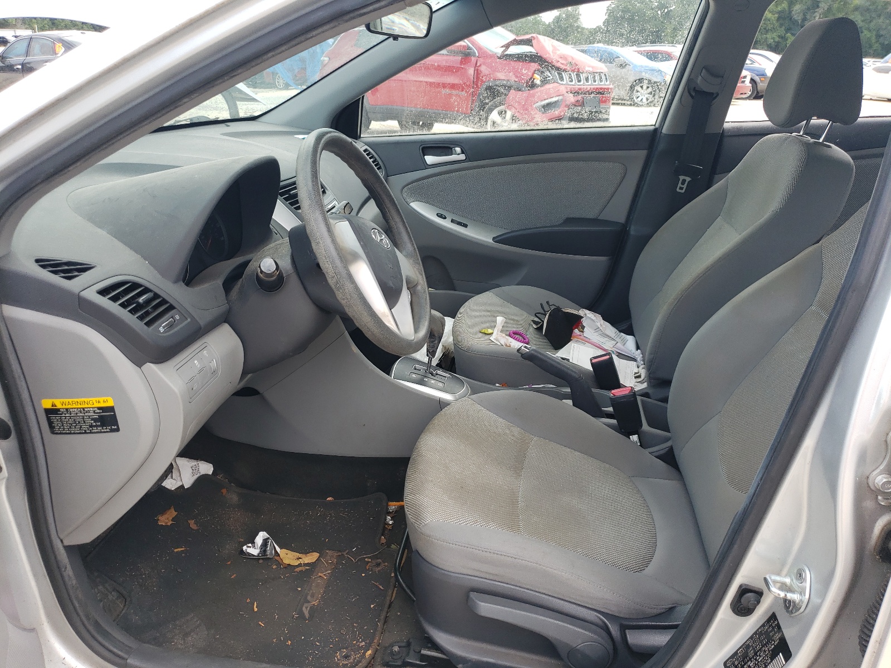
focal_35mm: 26
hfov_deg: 67.3
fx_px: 669
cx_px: 446
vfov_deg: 53.1
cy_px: 334
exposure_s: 1/370
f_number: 1.5
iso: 50
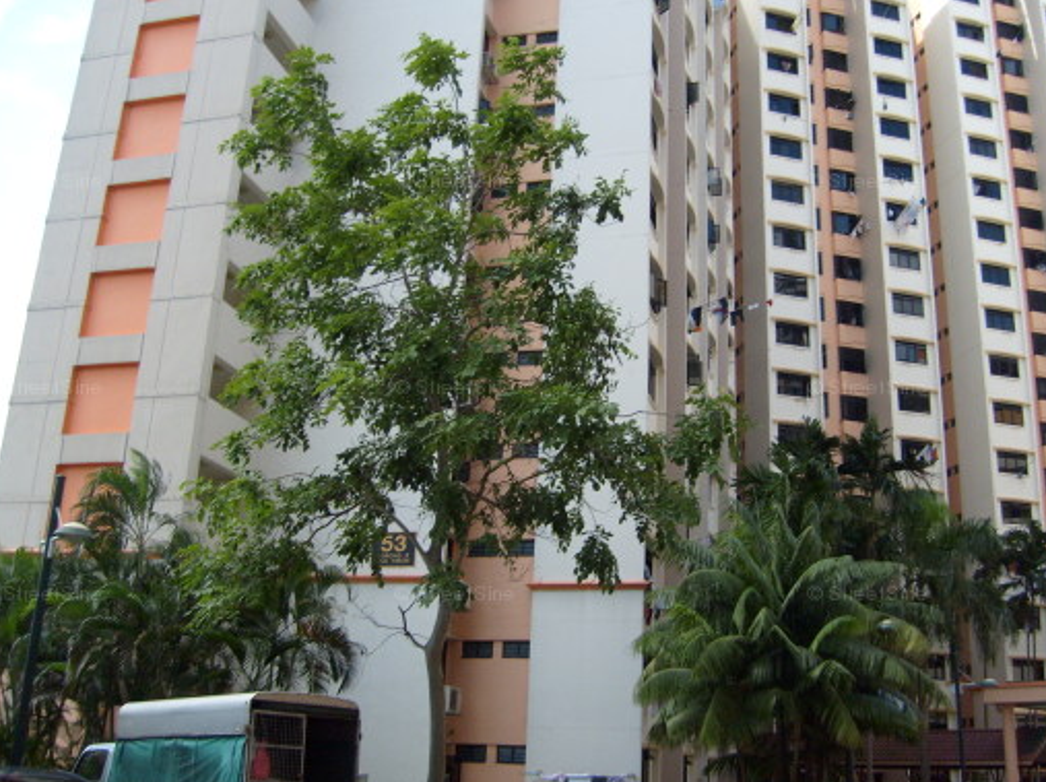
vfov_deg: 37.6
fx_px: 1147
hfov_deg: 49.0
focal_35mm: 38
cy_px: 390
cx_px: 549
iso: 80
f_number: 7.1
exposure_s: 1/90
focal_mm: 5.8
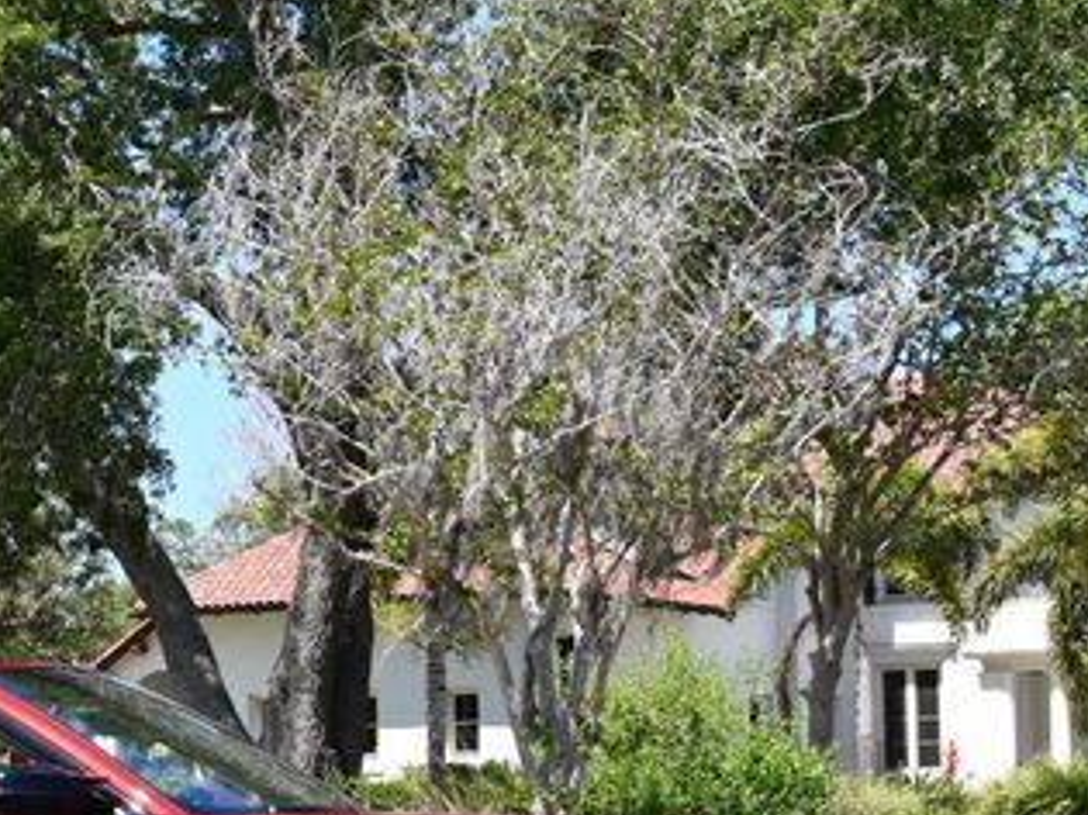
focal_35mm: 94
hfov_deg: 20.3
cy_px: 642
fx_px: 2953
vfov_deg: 15.6
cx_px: 48
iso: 180
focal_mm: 24
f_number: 8
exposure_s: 1/250
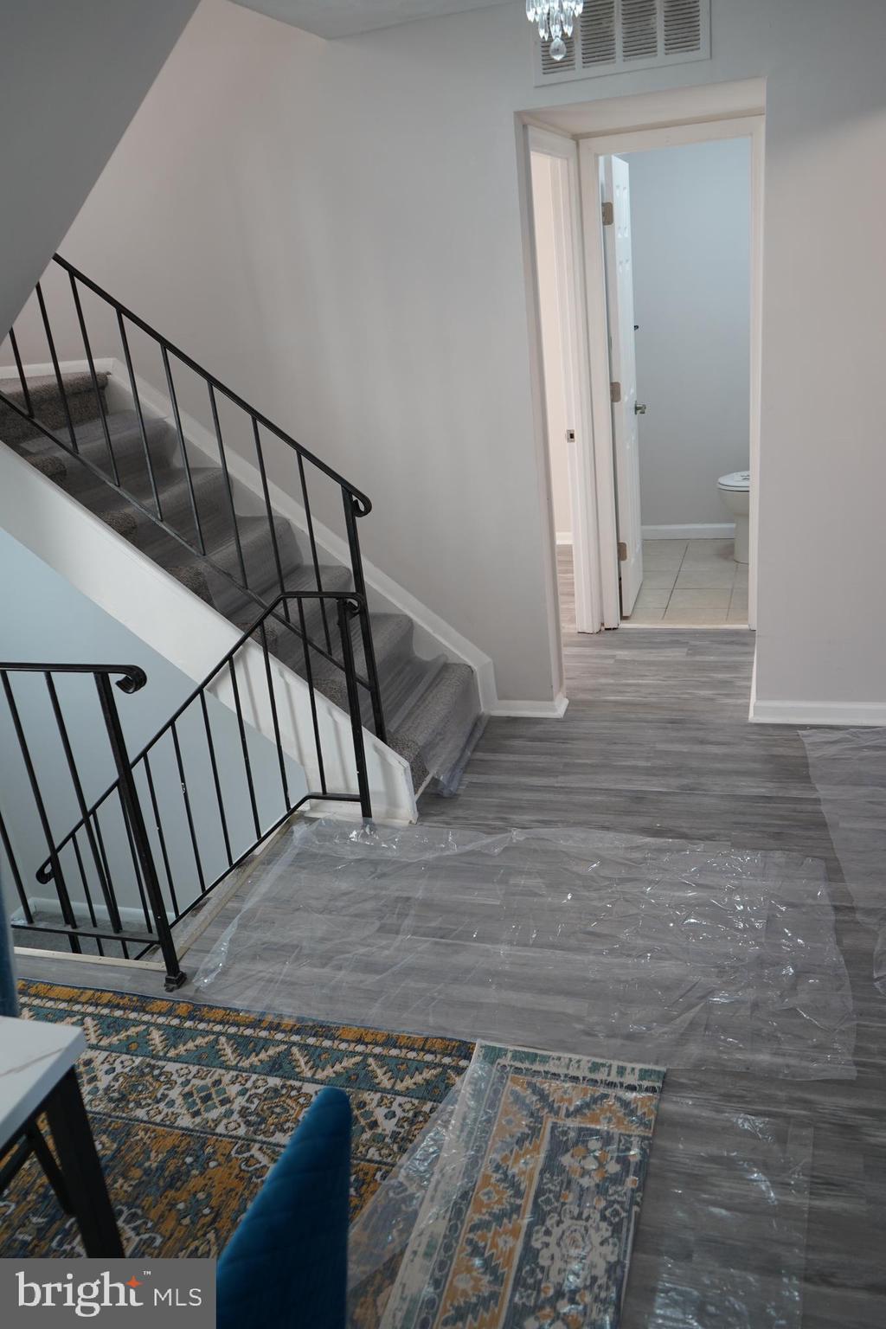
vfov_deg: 65.5
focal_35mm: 28
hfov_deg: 46.4
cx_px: 443
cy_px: 664
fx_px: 1034
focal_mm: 28
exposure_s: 1/160
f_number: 4
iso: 640
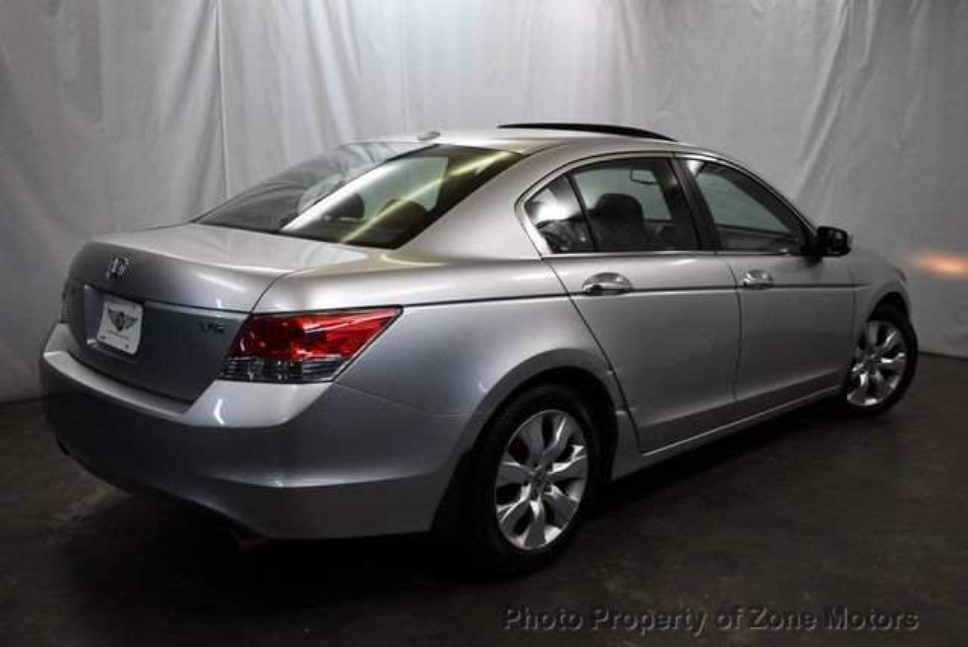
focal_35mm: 36
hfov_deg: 53.1
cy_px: 324
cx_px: 484
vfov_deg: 36.9
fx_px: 969
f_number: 3.5
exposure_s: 1/250
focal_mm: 18
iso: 720
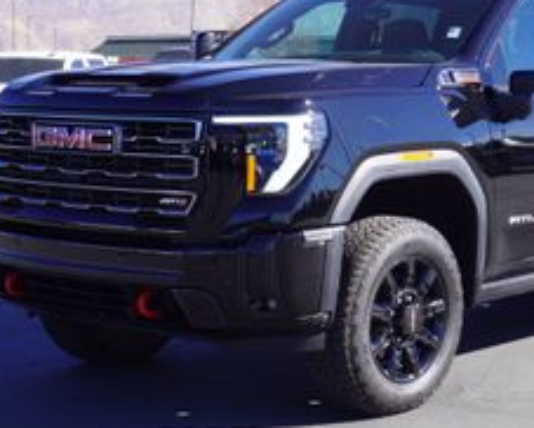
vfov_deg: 17.7
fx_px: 1373
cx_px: 400
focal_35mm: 87
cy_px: 210
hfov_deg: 21.8
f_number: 9
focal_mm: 35
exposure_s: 1/100
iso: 100
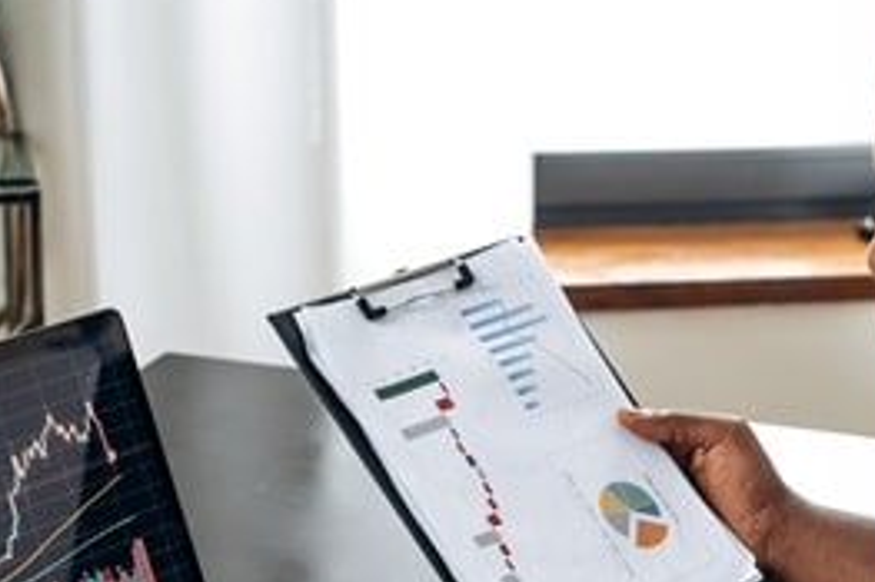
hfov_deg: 17.9
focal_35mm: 114
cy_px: 587
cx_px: 532
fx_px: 2769
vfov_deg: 11.9
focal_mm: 50
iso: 500
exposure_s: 1/60
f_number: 4.5
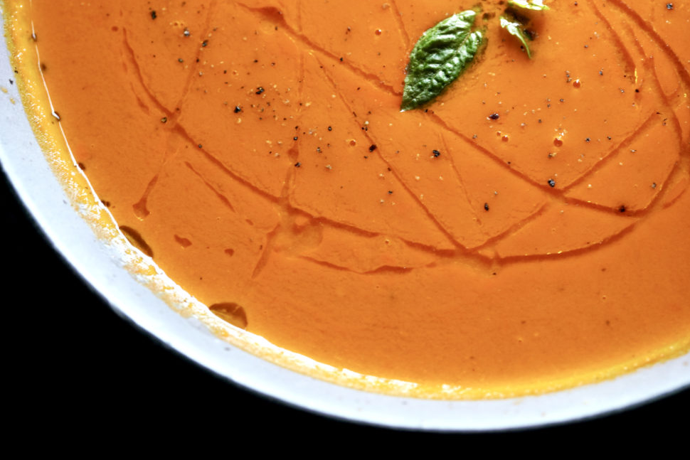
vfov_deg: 20.3
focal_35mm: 67
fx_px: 1284
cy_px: 184
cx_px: 445
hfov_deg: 29.9
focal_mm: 50
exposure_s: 1/100
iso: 1600
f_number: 3.5
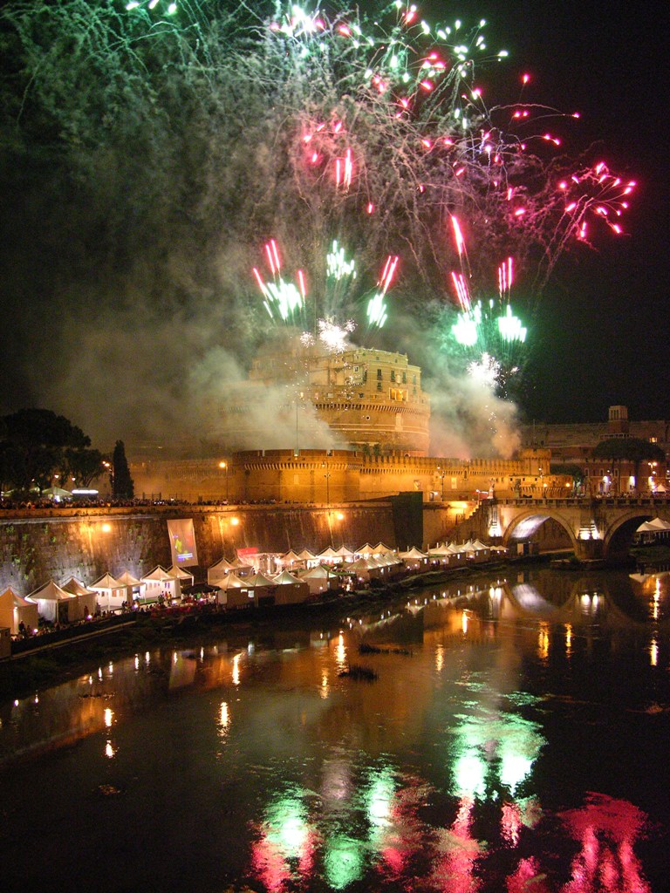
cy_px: 446
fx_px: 903
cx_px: 335
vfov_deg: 52.6
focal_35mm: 35
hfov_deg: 40.7
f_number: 2.8
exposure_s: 1/8
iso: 400
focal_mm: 8.9
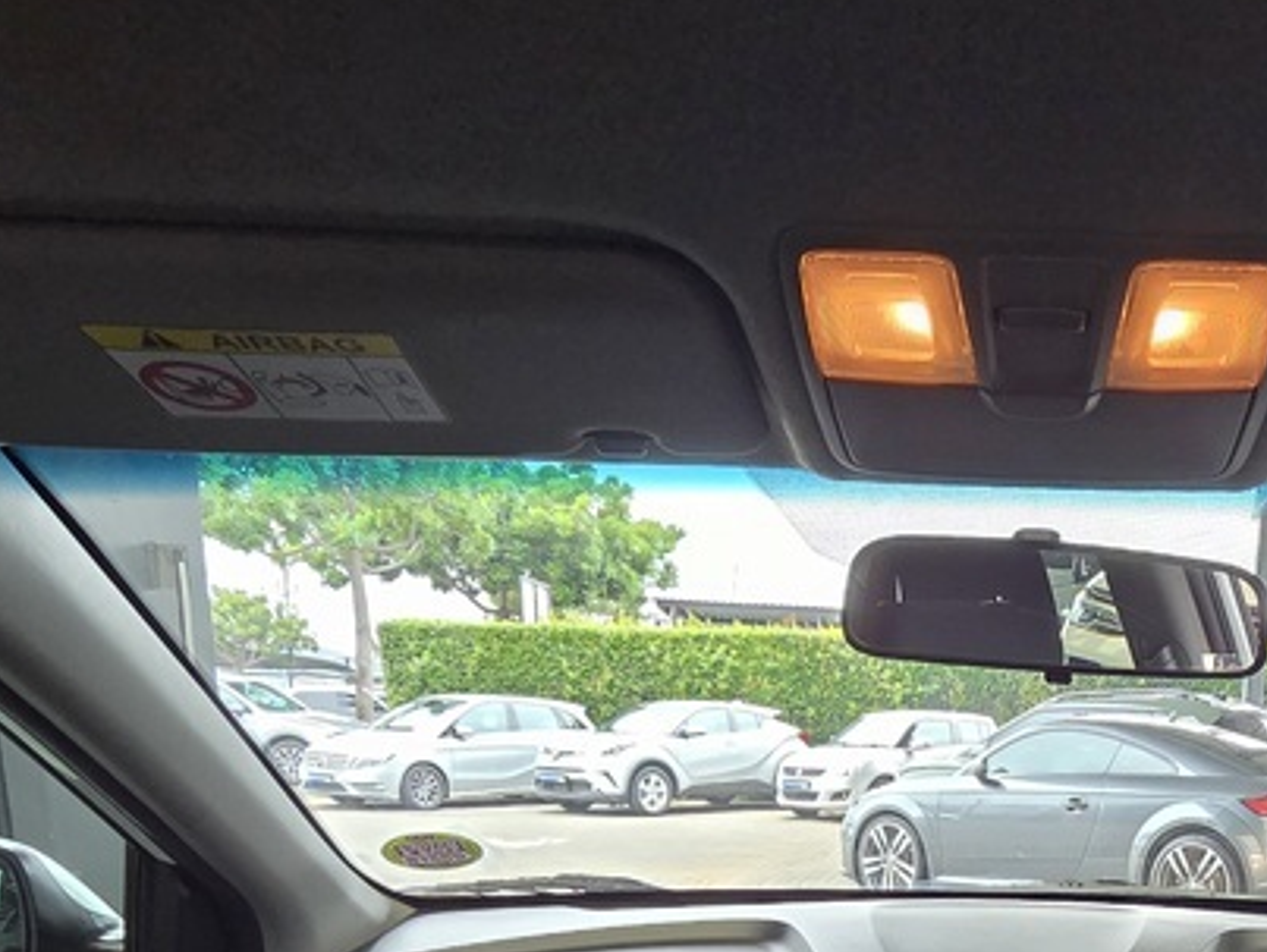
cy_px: 1084
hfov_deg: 50.5
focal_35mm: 33
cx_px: 1085
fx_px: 1209
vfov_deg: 35.7
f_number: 2.2
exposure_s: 1/50
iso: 250
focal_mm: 2.2
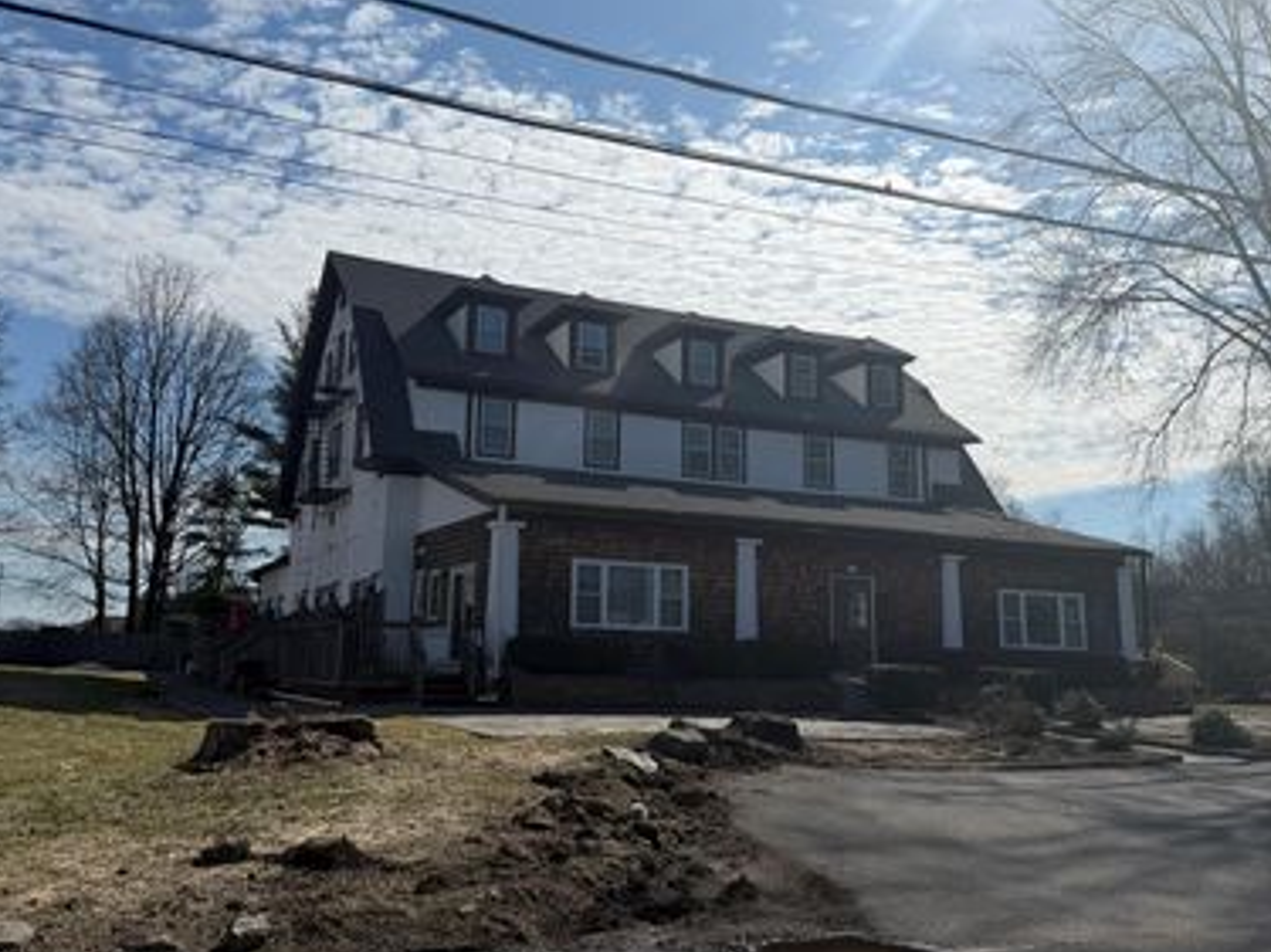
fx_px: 1175
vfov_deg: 44.1
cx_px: 607
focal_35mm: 32
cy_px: 442
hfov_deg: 56.8
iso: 80
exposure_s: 1/17544
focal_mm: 6.76
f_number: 1.78
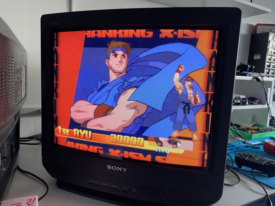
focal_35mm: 26
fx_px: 207
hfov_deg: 67.3
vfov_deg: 53.1
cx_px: 138
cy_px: 103
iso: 160
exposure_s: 1/60
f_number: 1.6
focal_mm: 4.2
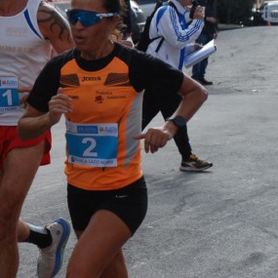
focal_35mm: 156
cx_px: 25
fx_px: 1417
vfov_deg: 11.2
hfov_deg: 11.1
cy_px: 84
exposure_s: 1/1250
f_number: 5.3
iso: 1000
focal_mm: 58
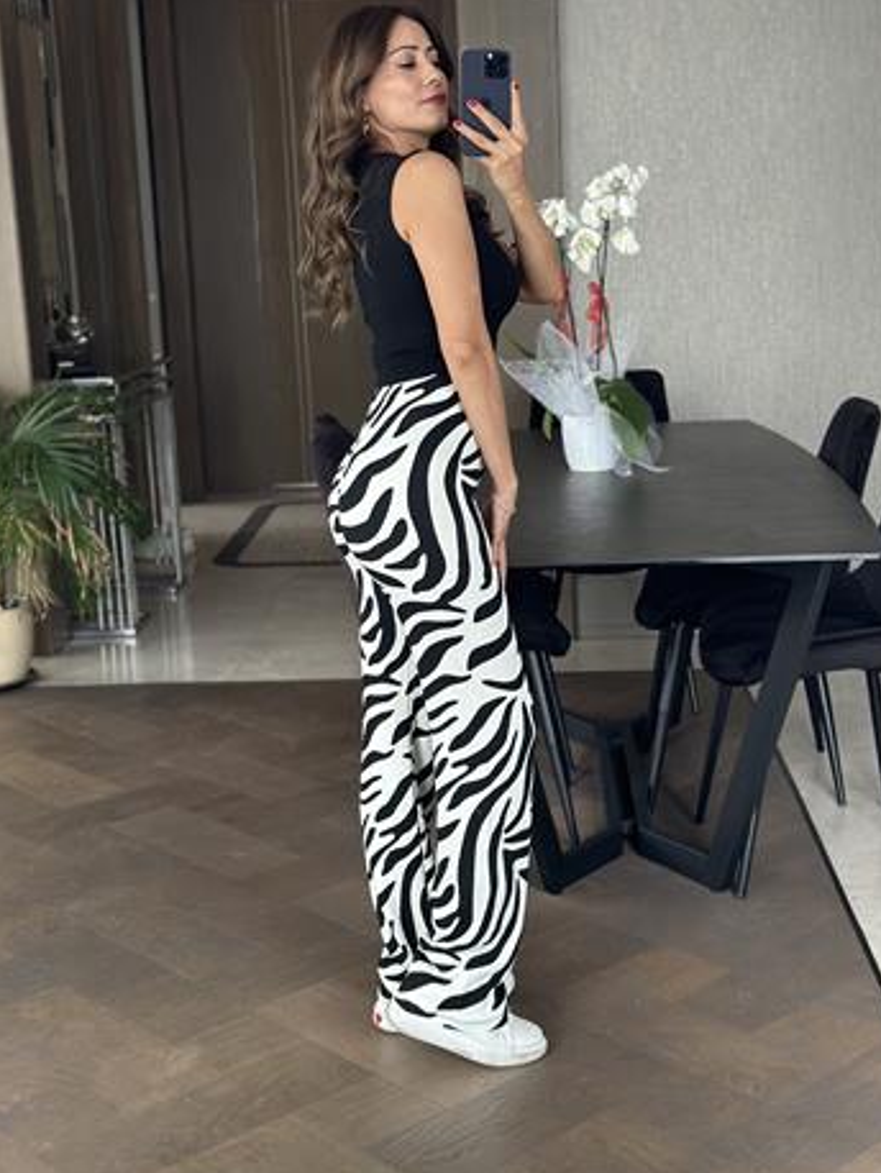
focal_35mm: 53
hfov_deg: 27.5
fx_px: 1797
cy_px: 561
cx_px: 417
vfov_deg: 36.1
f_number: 1.78
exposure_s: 1/60
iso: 320
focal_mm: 6.86
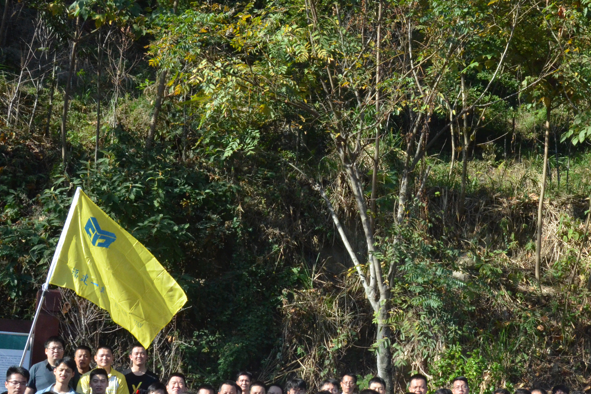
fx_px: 901
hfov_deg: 35.8
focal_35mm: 55
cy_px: 267
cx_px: 412
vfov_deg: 24.5
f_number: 14
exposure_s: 1/800
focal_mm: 21
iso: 2000
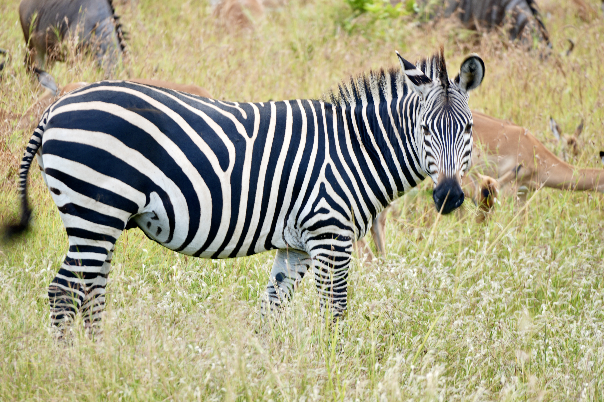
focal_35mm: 502
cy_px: 201
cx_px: 302
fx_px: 8430
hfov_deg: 4.1
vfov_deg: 2.7
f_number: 6.3
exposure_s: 1/20
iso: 50
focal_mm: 335
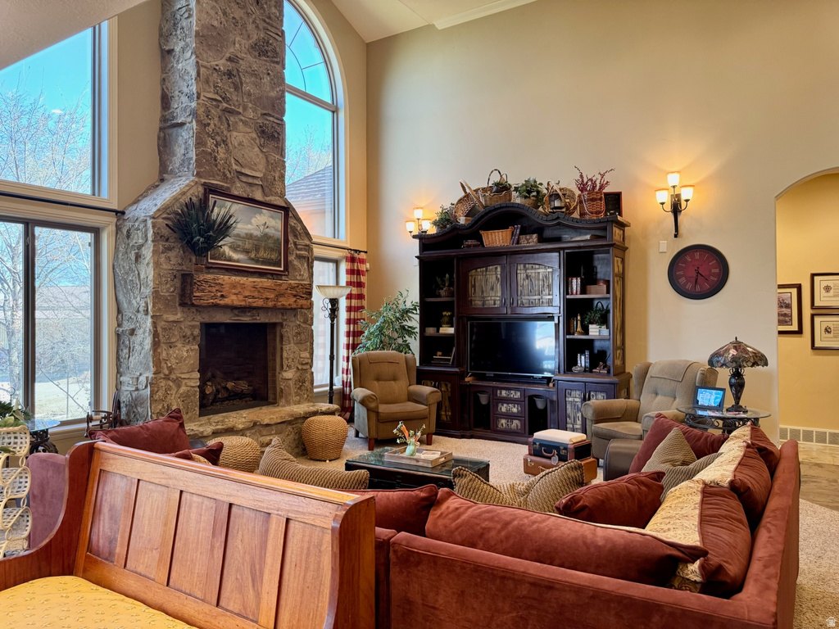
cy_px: 314
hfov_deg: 71.6
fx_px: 582
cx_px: 420
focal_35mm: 24
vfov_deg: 56.8
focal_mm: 6.76
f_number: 1.78
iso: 200
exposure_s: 1/60
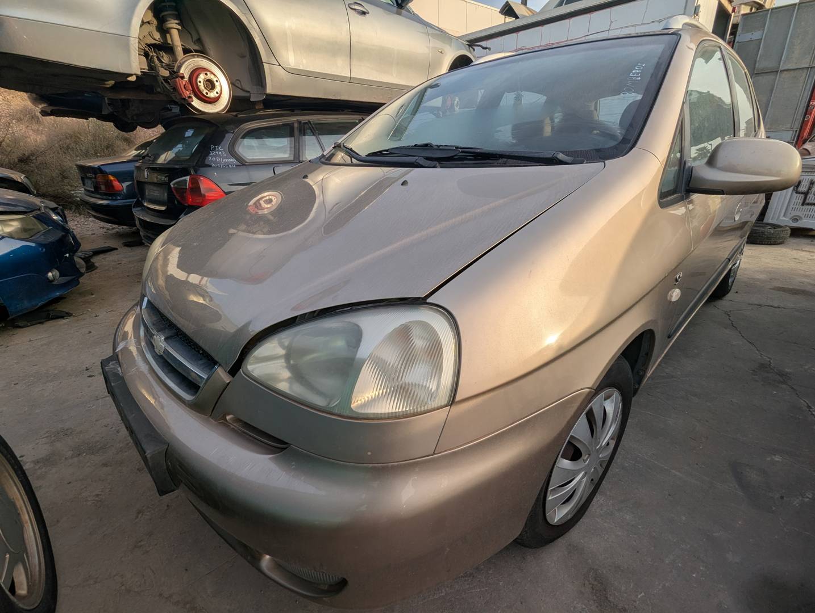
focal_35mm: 16
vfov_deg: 78.3
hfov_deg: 94.4
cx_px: 408
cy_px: 306
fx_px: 377
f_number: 2.2
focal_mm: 2.35
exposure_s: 1/1068
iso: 51
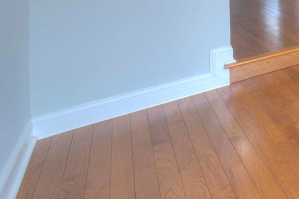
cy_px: -64
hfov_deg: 29.1
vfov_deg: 28.8
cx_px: 455
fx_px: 307
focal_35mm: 37
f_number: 9
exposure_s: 1/4
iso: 100
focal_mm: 12
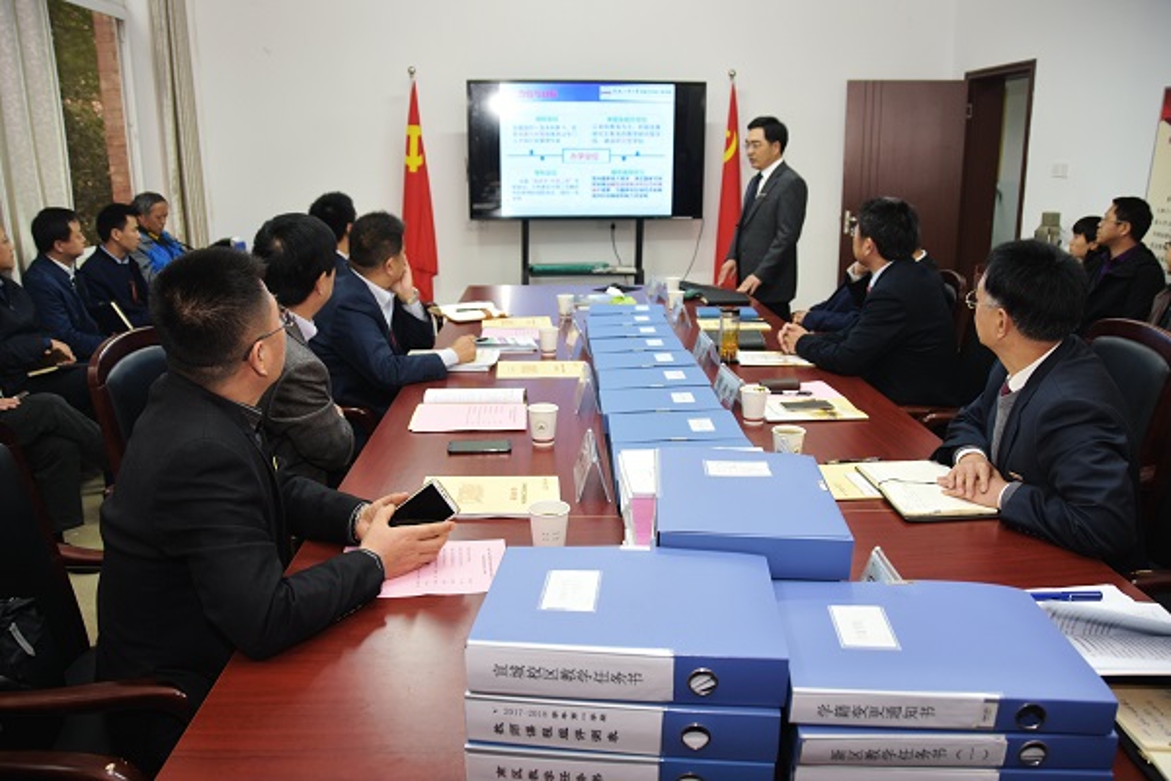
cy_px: 390
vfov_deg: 47.9
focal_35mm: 27
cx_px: 586
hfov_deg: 67.4
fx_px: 878
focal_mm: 18
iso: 280
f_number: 4
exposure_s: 1/30
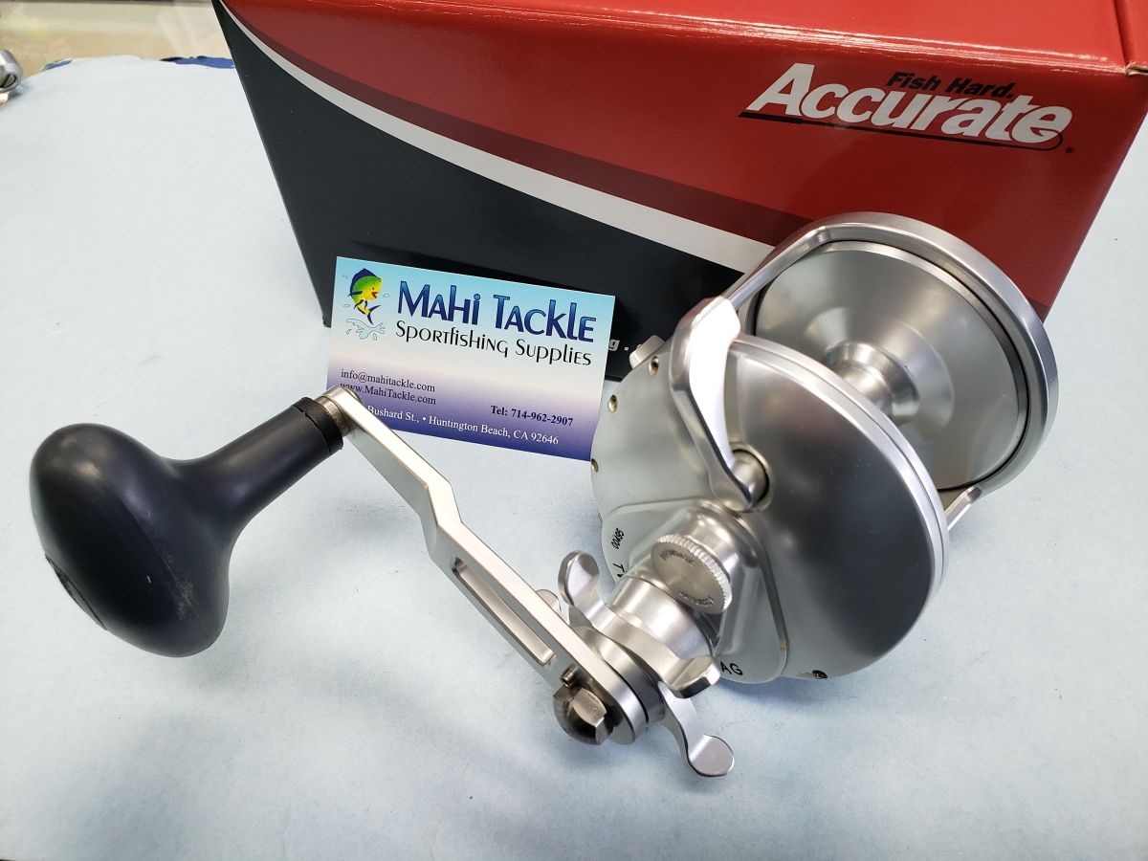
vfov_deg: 53.1
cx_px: 574
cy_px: 430
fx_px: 862
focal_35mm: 26
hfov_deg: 67.3
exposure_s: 1/60
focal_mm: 4.3
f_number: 2.4
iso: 160
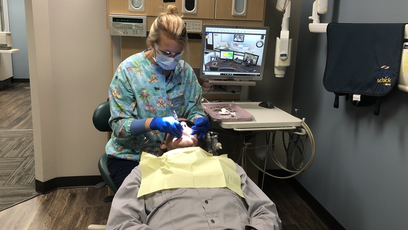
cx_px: 205
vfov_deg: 37.7
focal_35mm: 31
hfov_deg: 62.6
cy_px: 96
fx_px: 335
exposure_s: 1/15
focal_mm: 3.99
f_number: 1.8
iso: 40
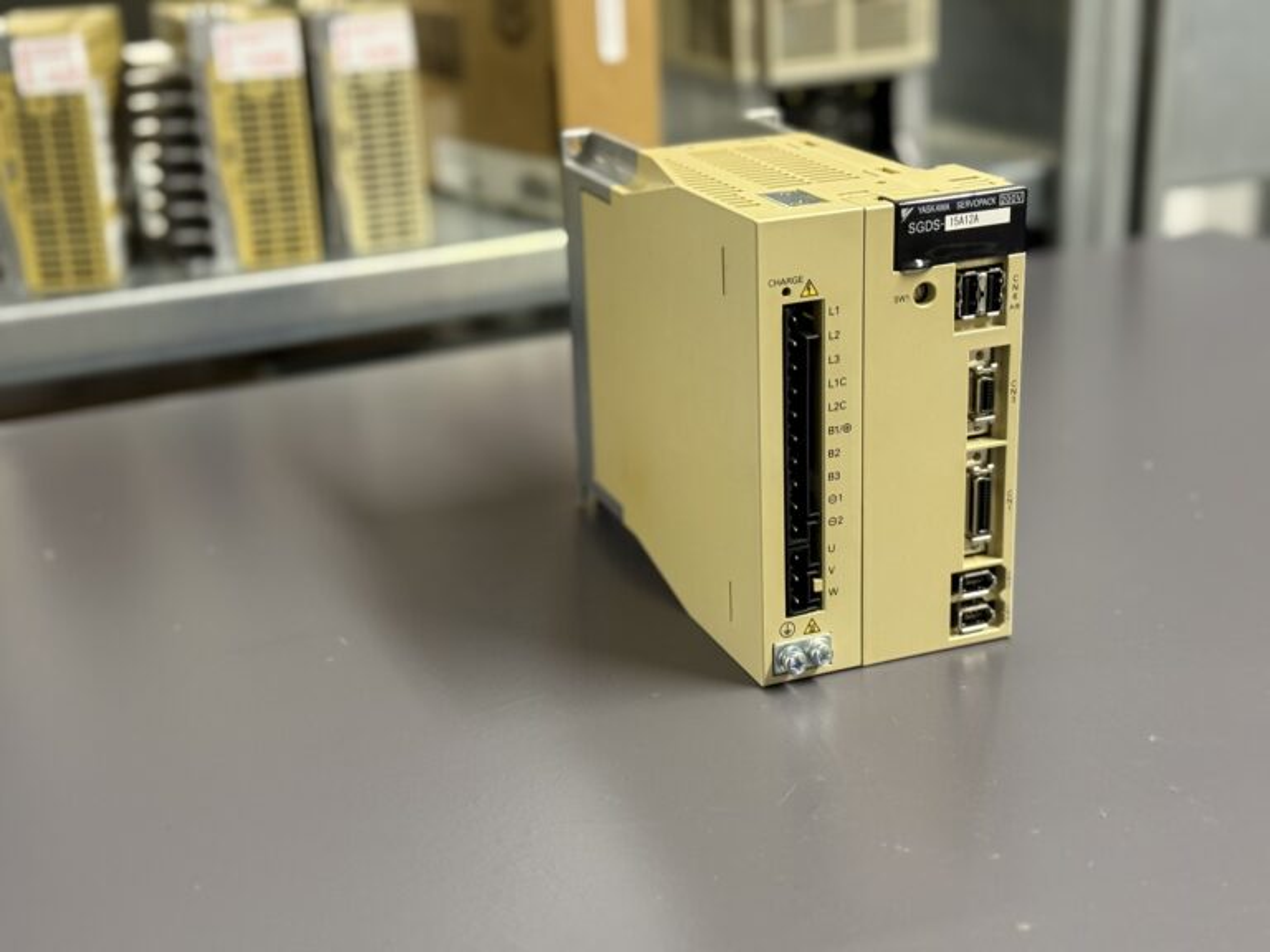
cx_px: 635
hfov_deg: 39.7
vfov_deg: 30.3
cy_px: 476
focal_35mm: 48
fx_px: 1761
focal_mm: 6.76
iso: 320
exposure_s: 1/33
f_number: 1.78
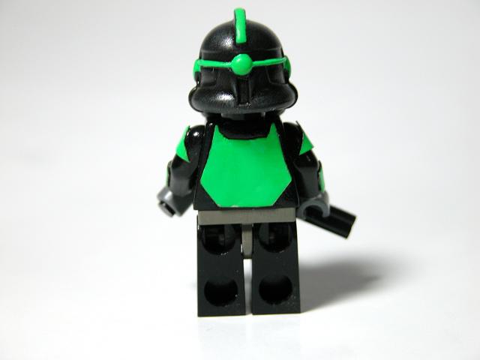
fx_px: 1733
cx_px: 240
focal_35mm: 125
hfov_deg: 15.8
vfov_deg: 11.9
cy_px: 180
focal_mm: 31.9
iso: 100
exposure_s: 1/40.4
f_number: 3.8
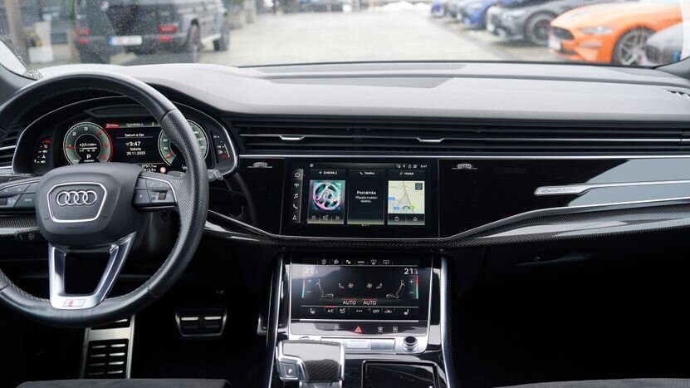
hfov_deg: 62.6
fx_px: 567
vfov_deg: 37.6
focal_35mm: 31
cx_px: 359
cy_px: 158
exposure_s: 1/40
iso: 100
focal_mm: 24
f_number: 3.2
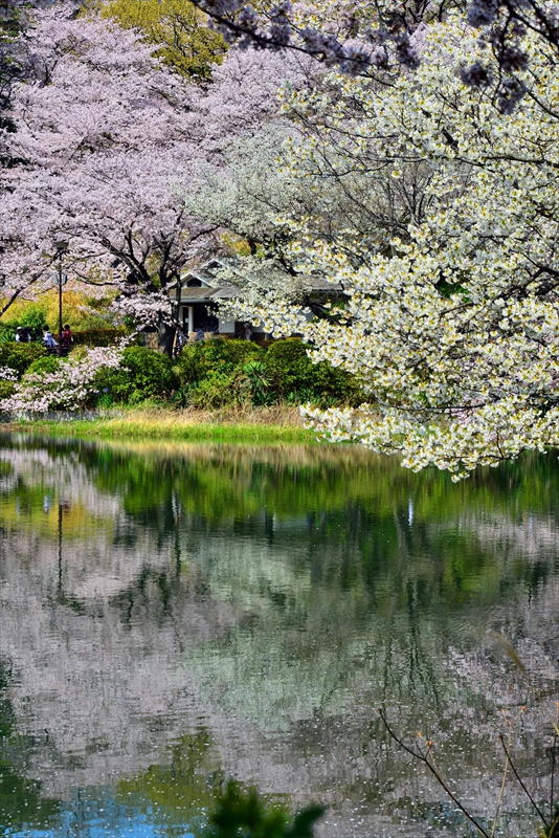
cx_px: 280
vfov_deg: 20.4
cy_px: 419
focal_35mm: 100
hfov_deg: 13.7
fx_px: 2327
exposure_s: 1/500
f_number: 11
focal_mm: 100
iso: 400
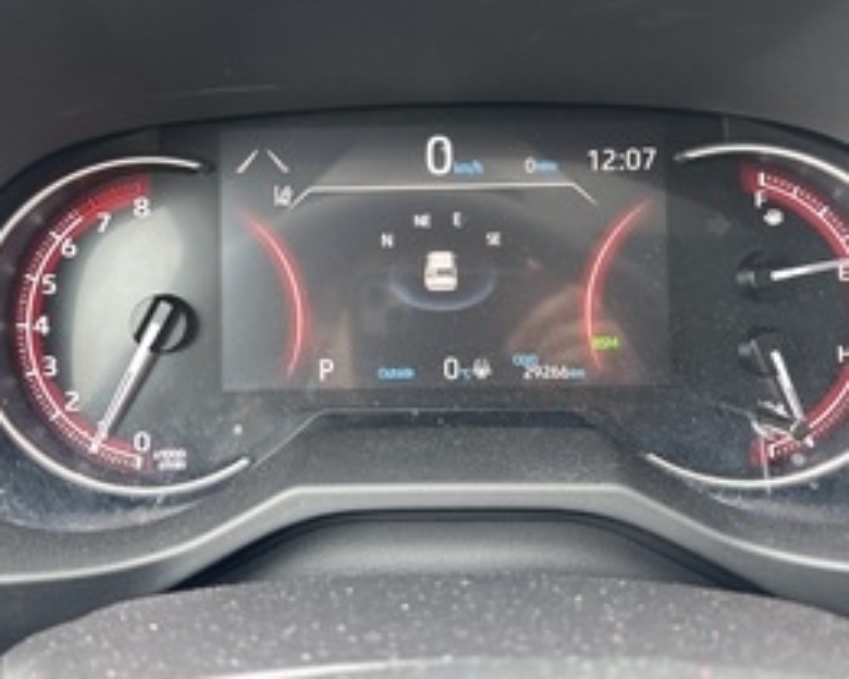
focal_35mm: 41
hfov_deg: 44.7
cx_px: 385
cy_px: 256
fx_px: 1030
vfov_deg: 36.3
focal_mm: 5.96
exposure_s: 1/49
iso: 200
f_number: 1.6
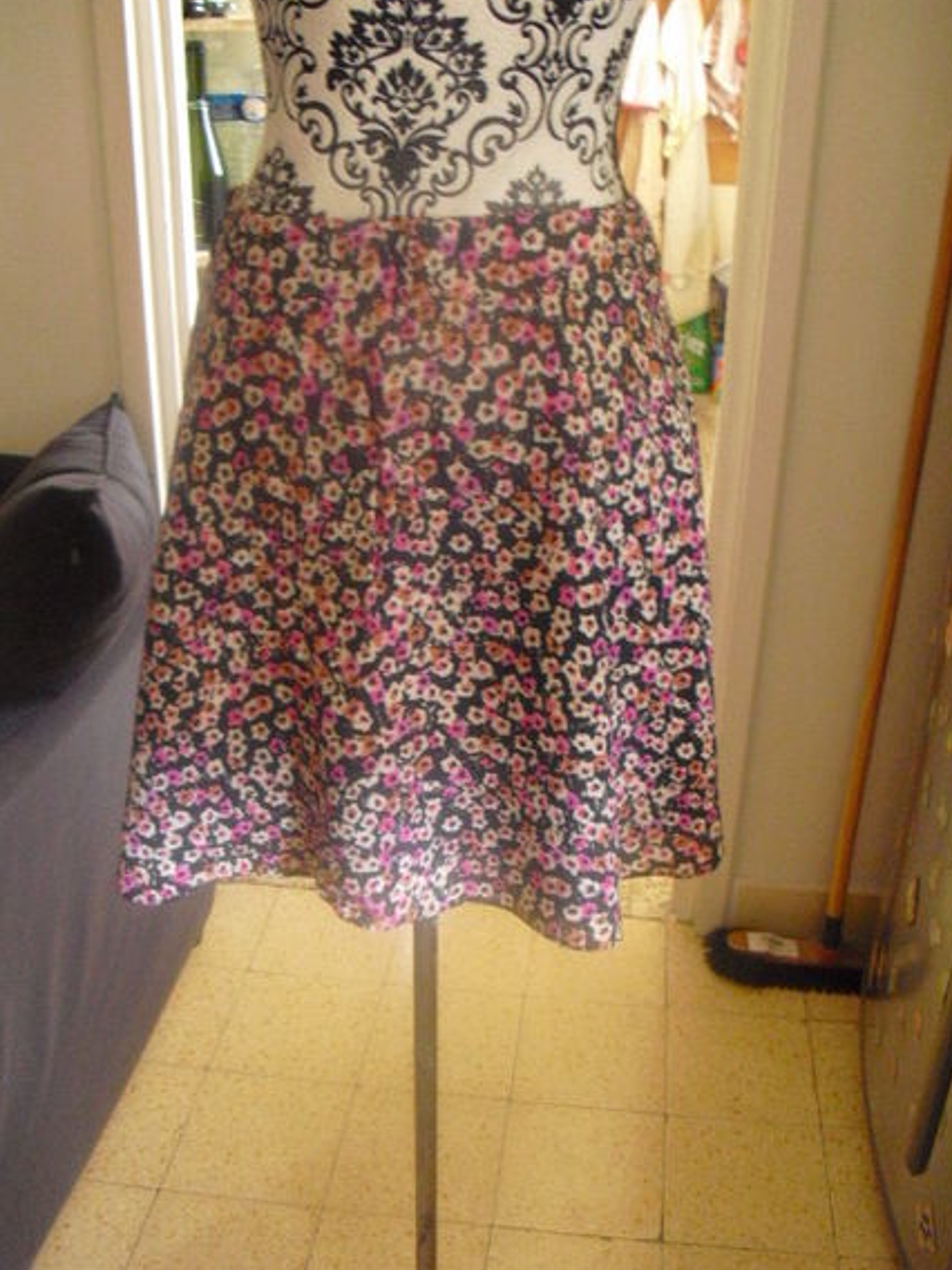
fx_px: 1393
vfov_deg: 49.0
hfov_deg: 37.7
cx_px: 485
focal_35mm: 38
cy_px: 637
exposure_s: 1/13
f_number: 3.1
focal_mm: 6.3
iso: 800
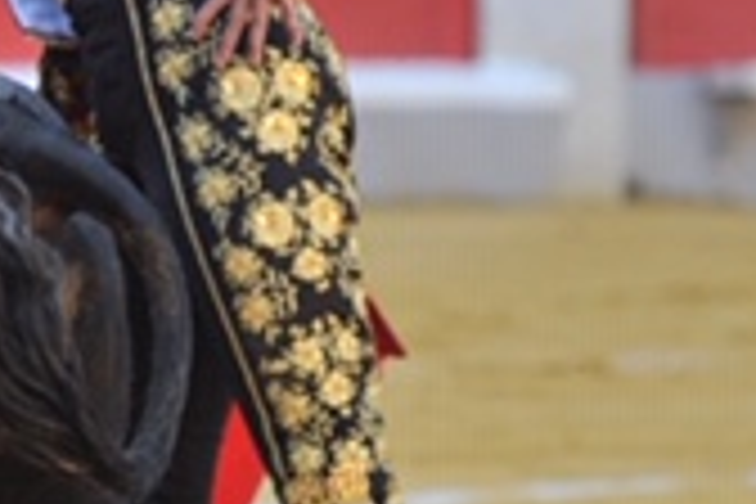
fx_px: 19192
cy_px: 122
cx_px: -9
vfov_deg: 1.5
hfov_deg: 2.3
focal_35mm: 914
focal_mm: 160
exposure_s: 1/800
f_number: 2.8
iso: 400
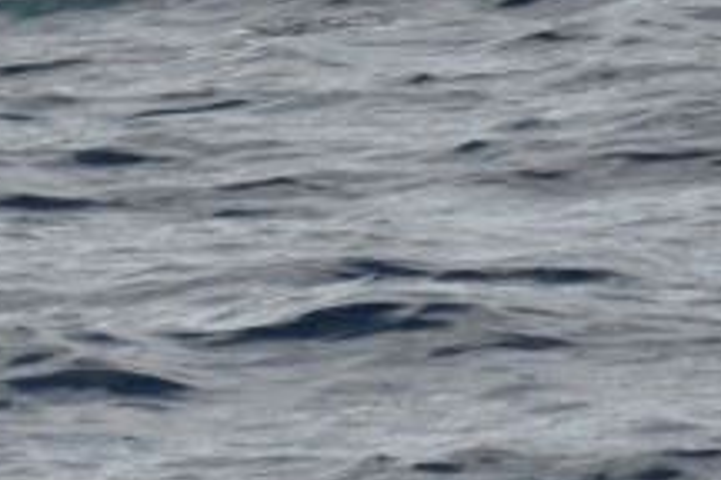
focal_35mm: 2661
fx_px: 53290
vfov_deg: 0.5
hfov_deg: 0.8
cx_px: -427
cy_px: -222
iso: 400
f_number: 7.1
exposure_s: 1/2000
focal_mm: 480
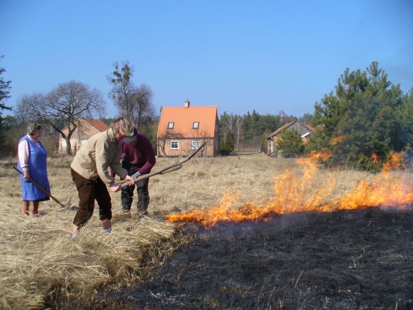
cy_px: 155
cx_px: 206
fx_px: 441
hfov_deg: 50.1
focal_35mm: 37
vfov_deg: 38.7
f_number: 5.6
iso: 64
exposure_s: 1/250
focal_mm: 6.1
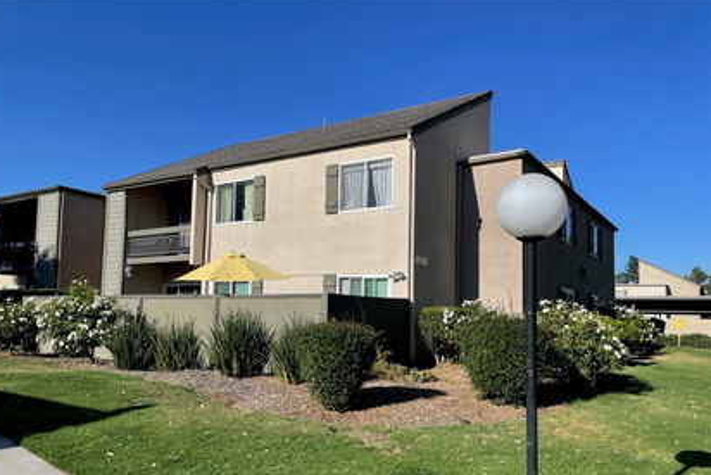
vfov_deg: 46.3
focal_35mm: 28
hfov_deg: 65.4
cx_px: 344
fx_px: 553
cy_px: 269
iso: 32
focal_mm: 4.2
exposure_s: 1/4132
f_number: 1.6
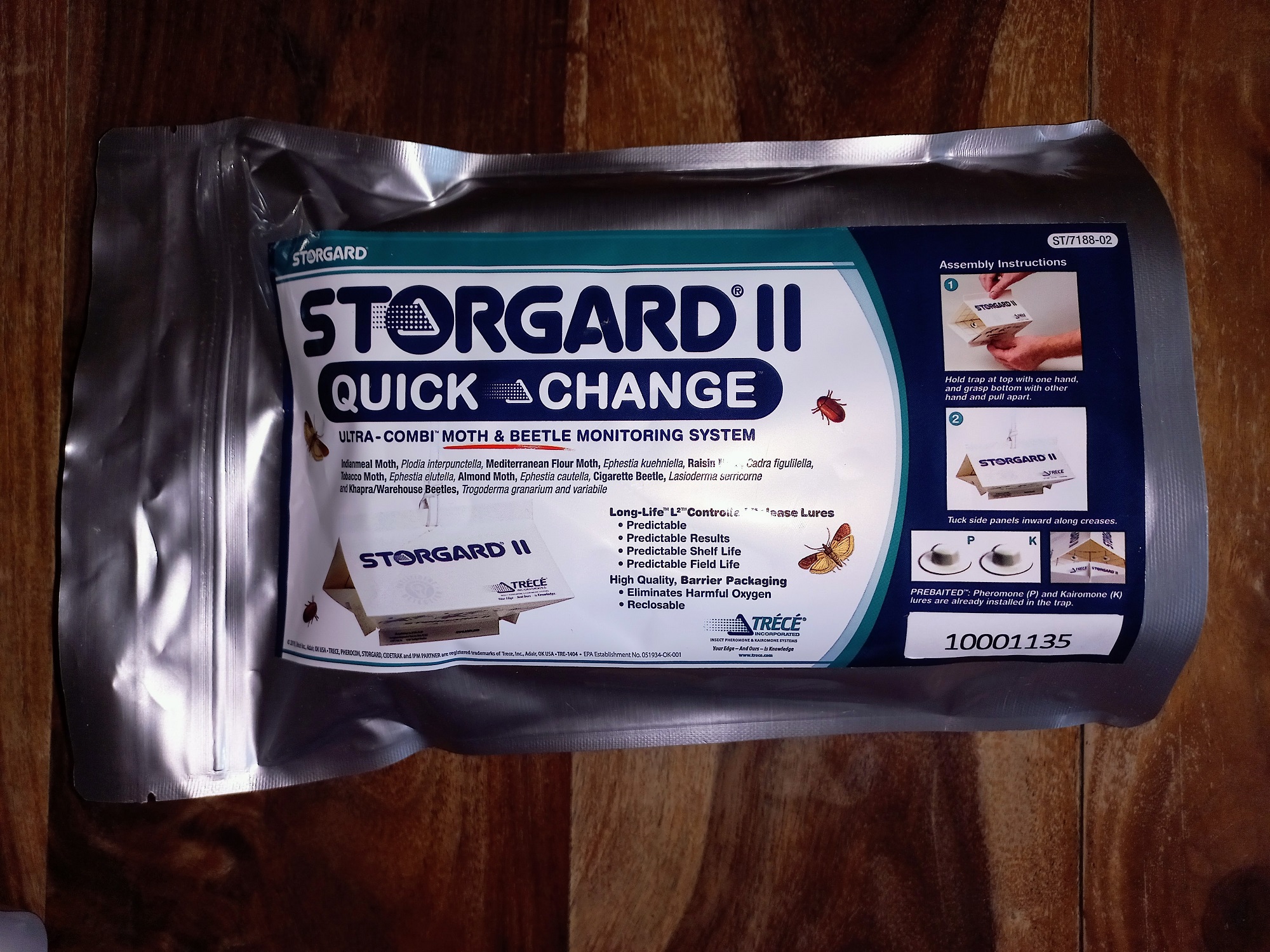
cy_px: 476
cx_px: 635
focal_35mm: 25
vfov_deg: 54.9
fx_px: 917
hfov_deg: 69.4
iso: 40
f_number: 1.8
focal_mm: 4.6
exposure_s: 1/100
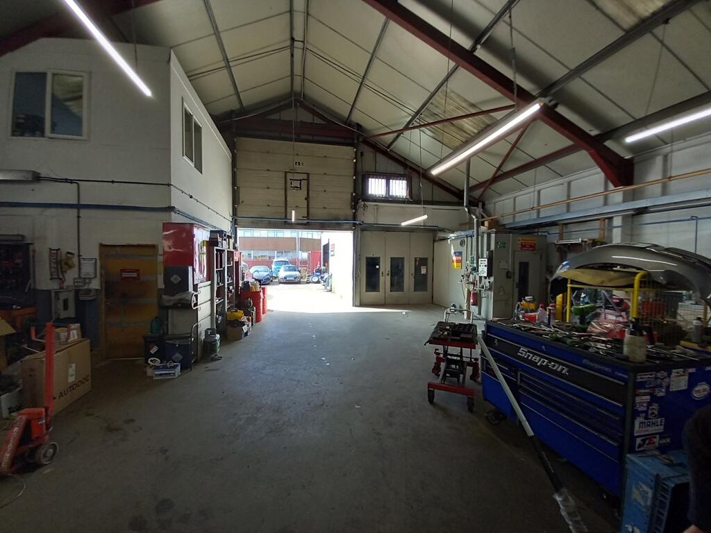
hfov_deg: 106.2
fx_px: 267
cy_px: 266
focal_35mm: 13
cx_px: 356
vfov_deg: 89.9
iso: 80
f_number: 2.2
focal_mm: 1.13
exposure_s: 1/100
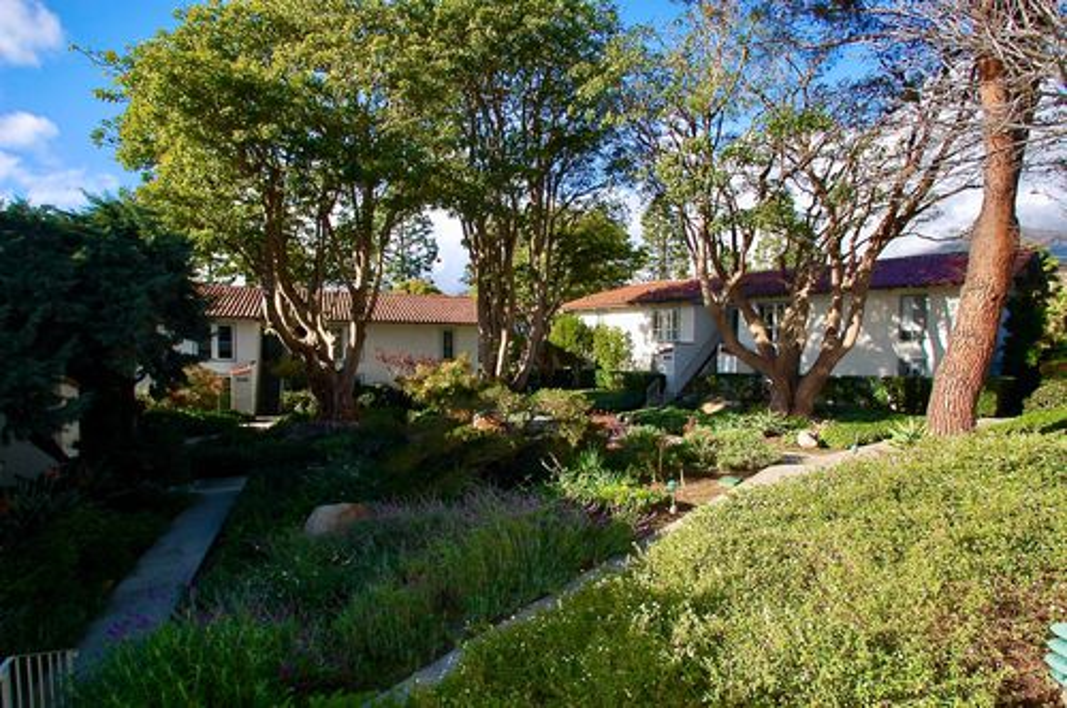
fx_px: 533
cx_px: 534
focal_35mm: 18
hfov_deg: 90.1
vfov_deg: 67.2
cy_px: 354
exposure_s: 1/250
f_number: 8
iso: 220
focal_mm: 12
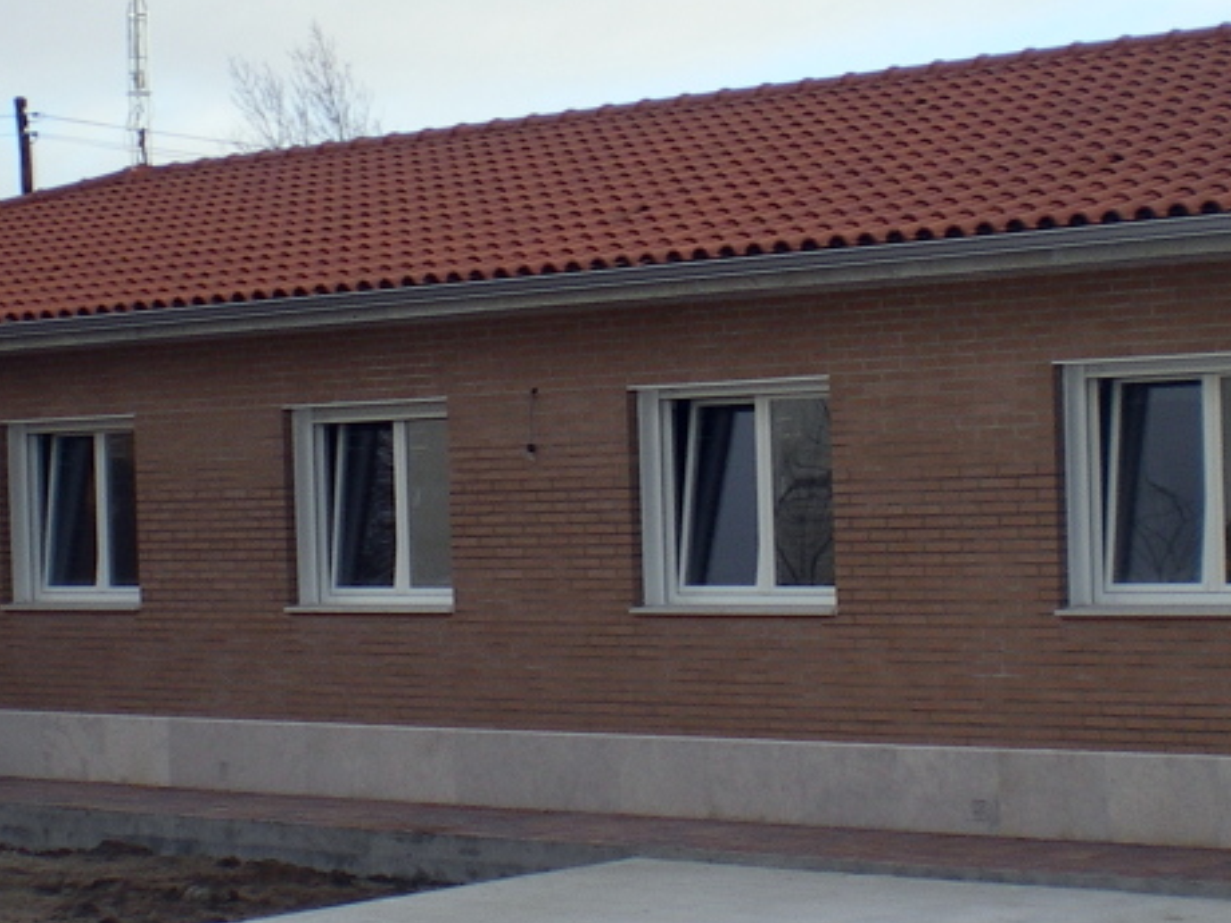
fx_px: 3343
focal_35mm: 94
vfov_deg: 15.7
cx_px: 672
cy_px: 573
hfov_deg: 20.9
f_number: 4.6
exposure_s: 1/160
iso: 50
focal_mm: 6.3
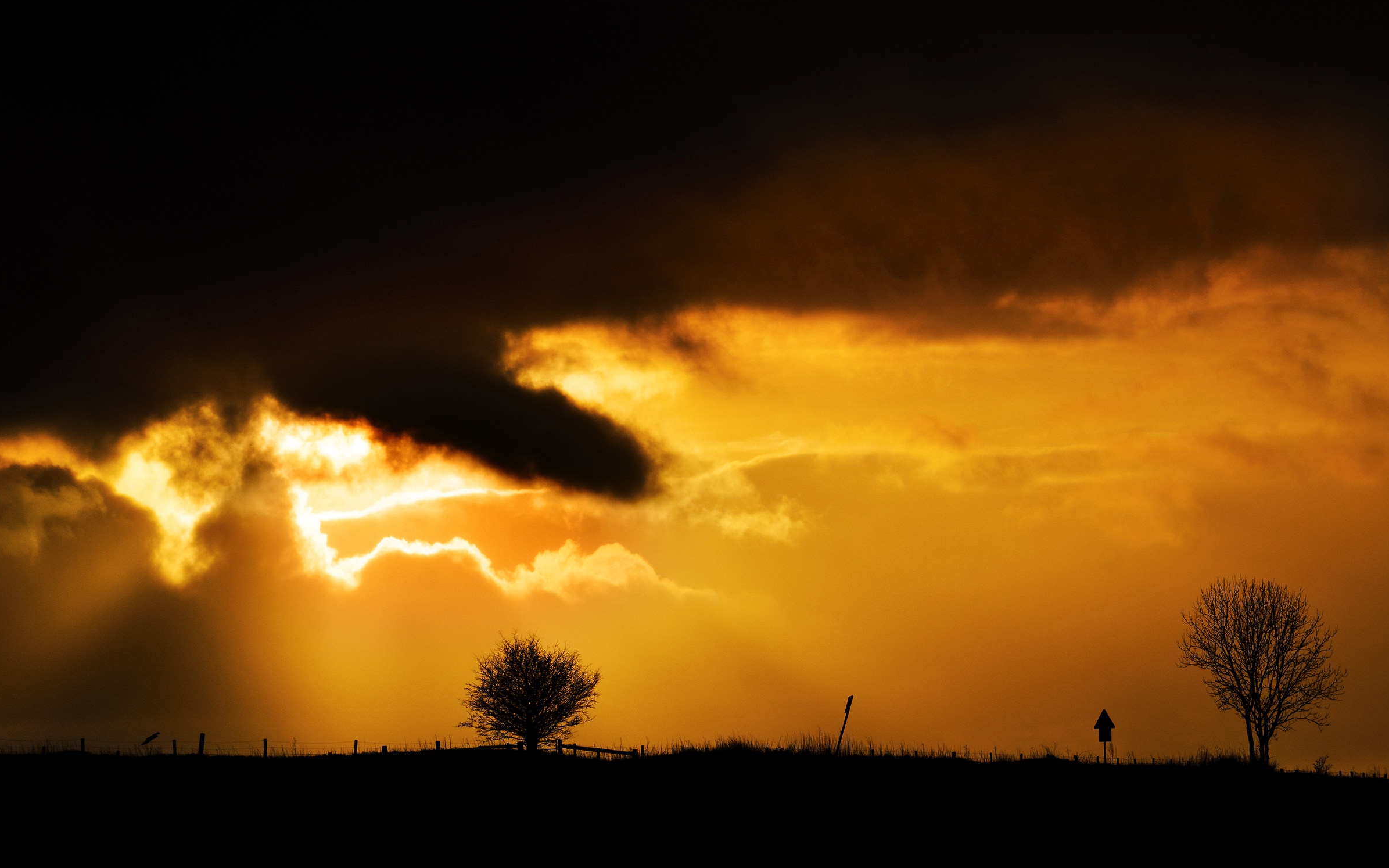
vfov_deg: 5.4
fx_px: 9274
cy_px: 408
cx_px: 695
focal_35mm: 245
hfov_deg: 8.6
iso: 400
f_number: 8
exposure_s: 1/3200
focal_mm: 160
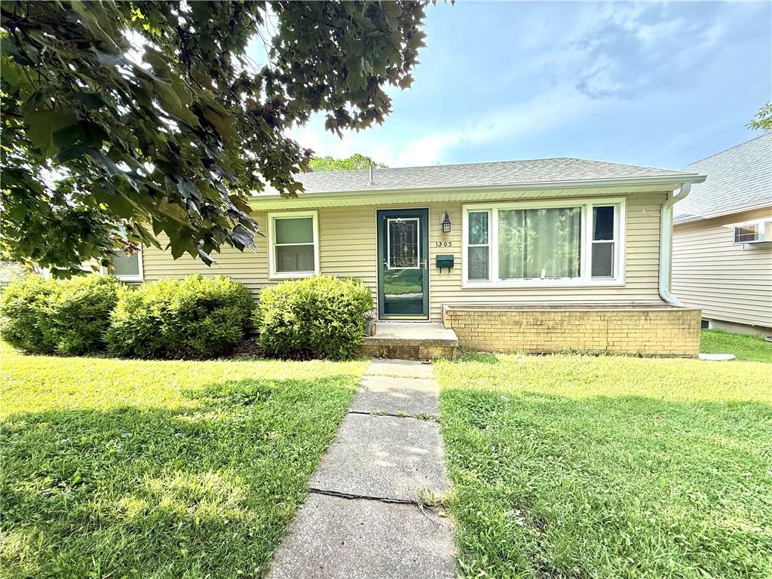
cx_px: 386
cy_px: 290
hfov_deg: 102.1
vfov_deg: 85.7
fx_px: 312
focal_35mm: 14
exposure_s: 1/338
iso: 64
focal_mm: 2.22
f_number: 2.2
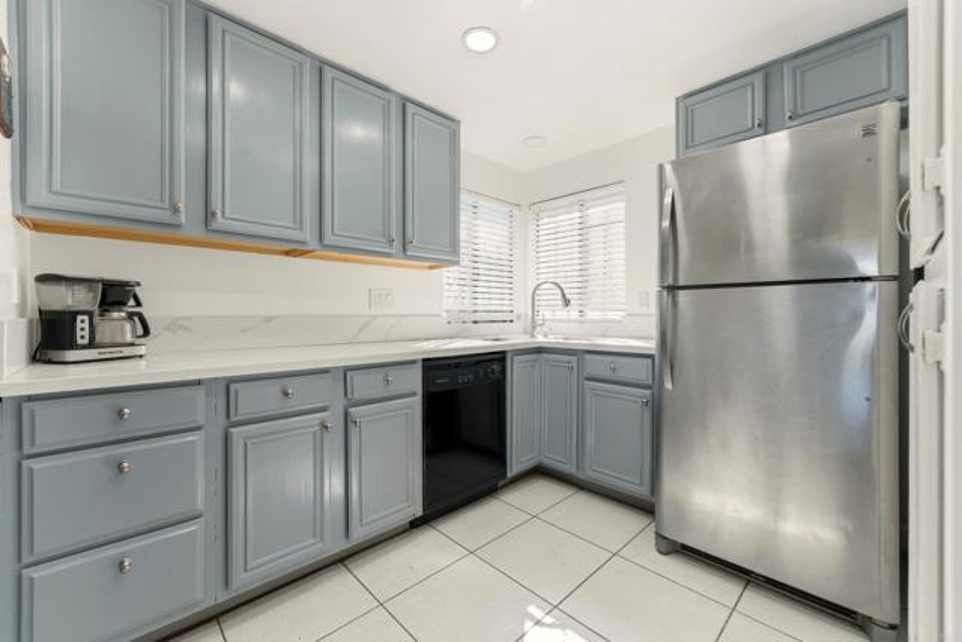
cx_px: 481
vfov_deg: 81.2
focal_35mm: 14
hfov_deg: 104.2
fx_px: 374
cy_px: 321
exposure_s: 1/1600
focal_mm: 14
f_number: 6.3
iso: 250
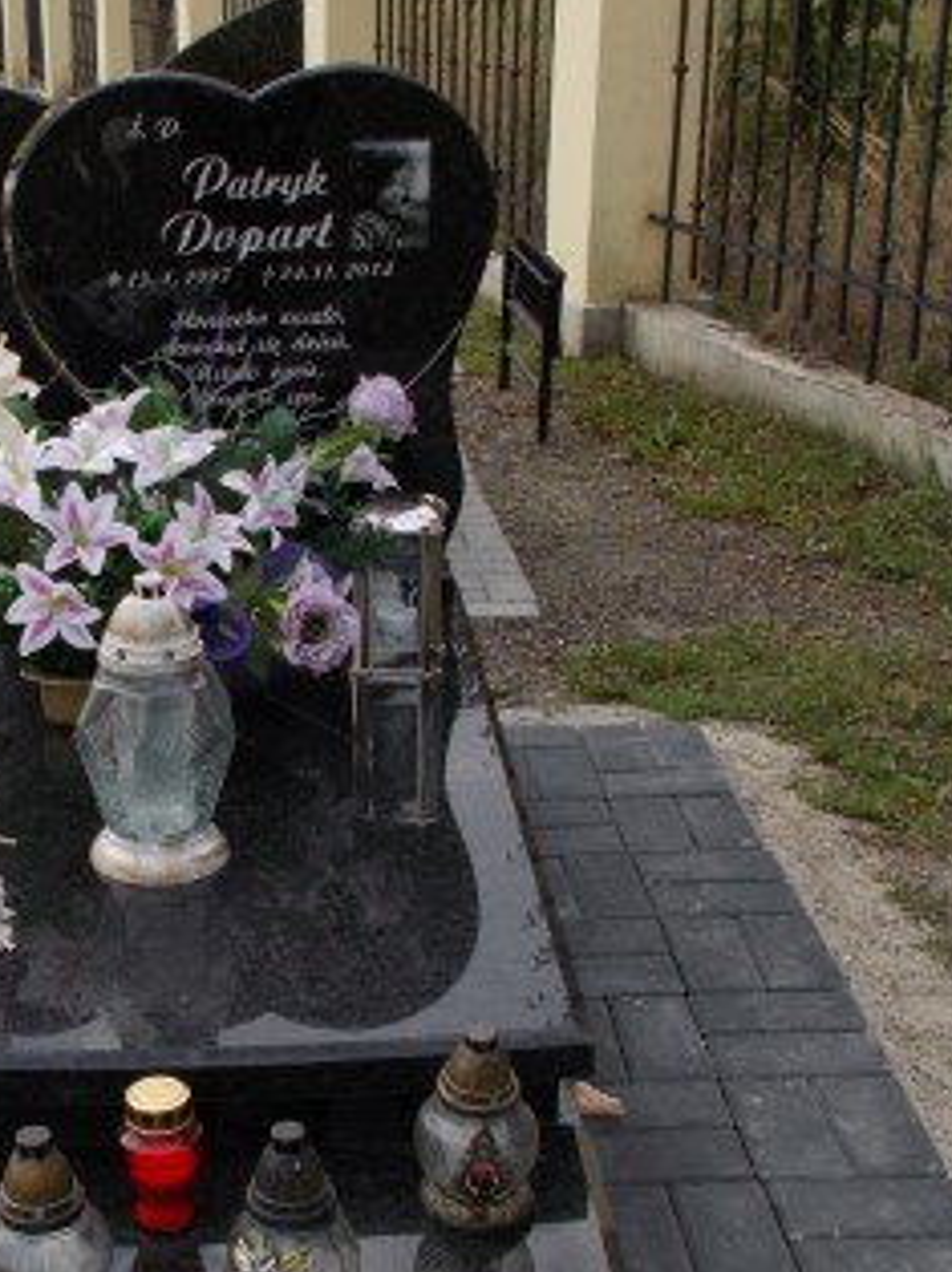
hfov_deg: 26.7
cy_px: 697
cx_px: 130
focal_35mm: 53
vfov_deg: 36.2
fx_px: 1946
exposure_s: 1/400
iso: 80
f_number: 3.2
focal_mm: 4.6
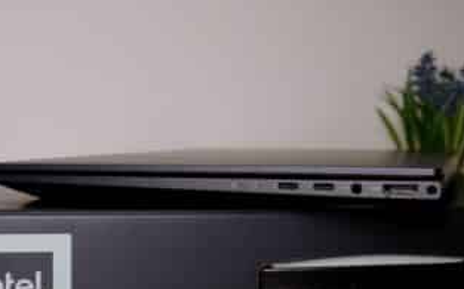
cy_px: 144
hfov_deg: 33.4
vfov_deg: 21.2
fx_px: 771
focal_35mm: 61
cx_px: 283
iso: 320
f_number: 8
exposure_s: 1/50
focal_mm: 32.1
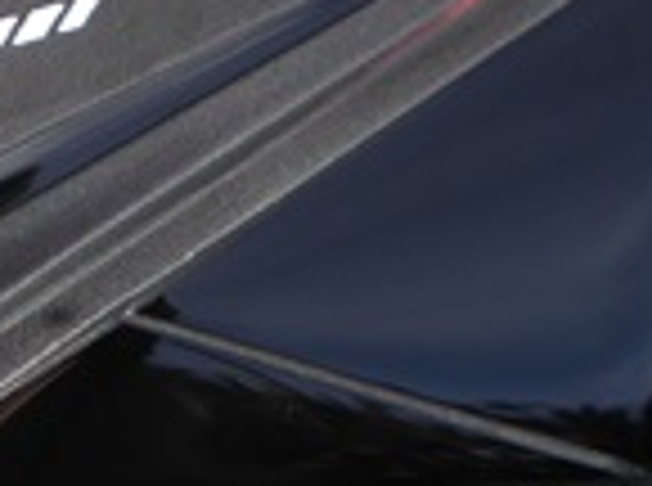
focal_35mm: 170
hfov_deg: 11.0
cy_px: 14
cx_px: -432
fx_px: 3194
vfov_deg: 8.7
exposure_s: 1/500
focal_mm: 6.7
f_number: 3.7
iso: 80
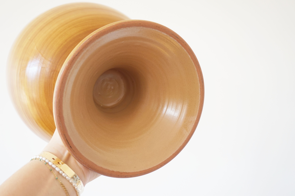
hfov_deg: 51.3
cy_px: 98
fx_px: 307
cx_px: 148
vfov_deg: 35.5
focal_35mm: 38
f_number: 4.5
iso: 320
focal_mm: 25
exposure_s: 1/60
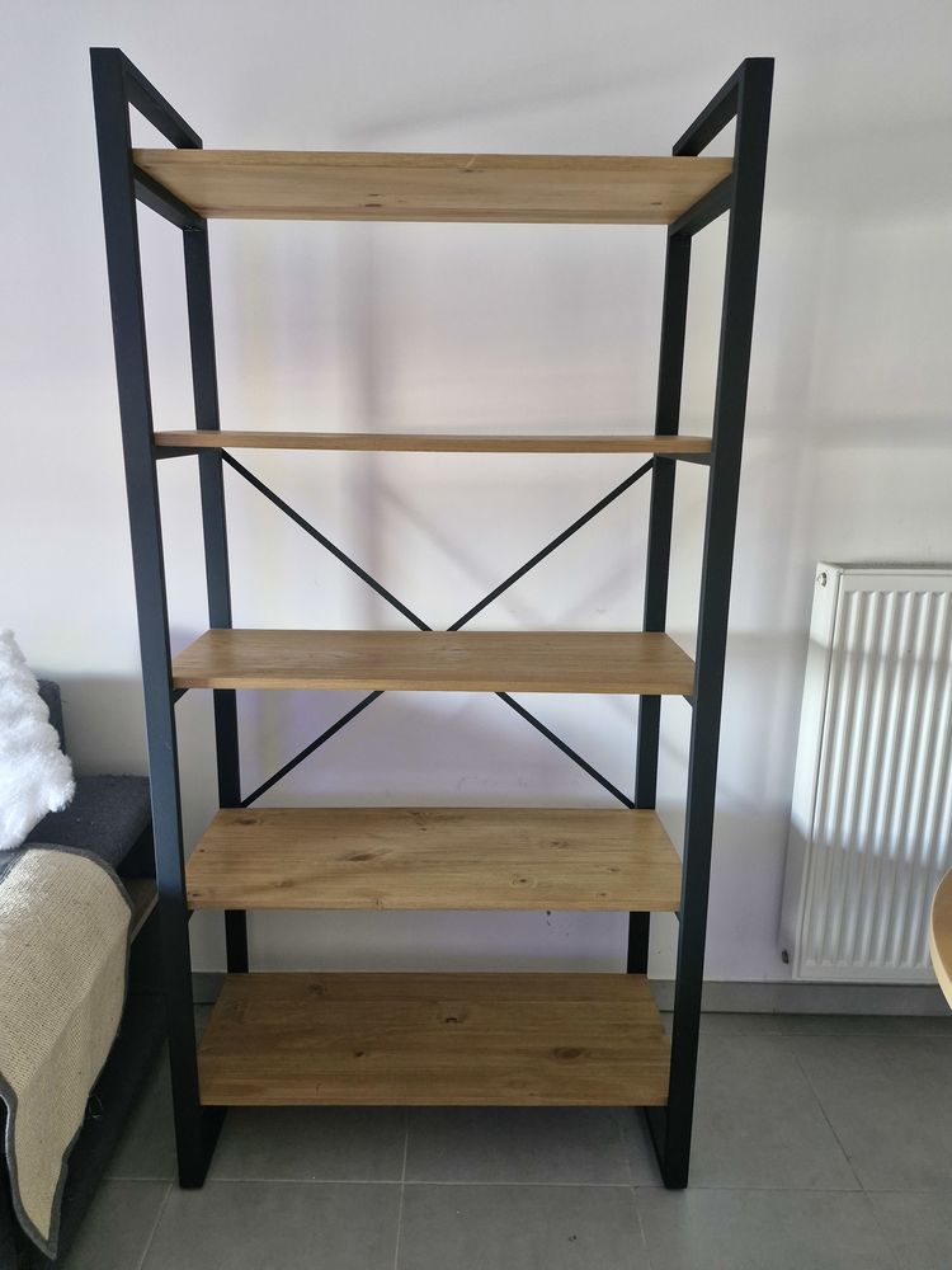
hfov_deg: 58.9
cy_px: 635
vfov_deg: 73.9
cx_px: 476
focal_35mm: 23
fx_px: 843
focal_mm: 5.54
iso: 640
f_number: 1.8
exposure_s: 1/50
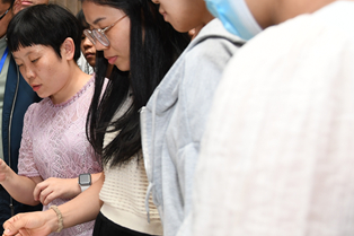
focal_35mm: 63
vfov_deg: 21.5
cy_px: 103
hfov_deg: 31.0
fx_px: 619
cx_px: 62
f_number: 3.8
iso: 500
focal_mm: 22
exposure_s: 1/125
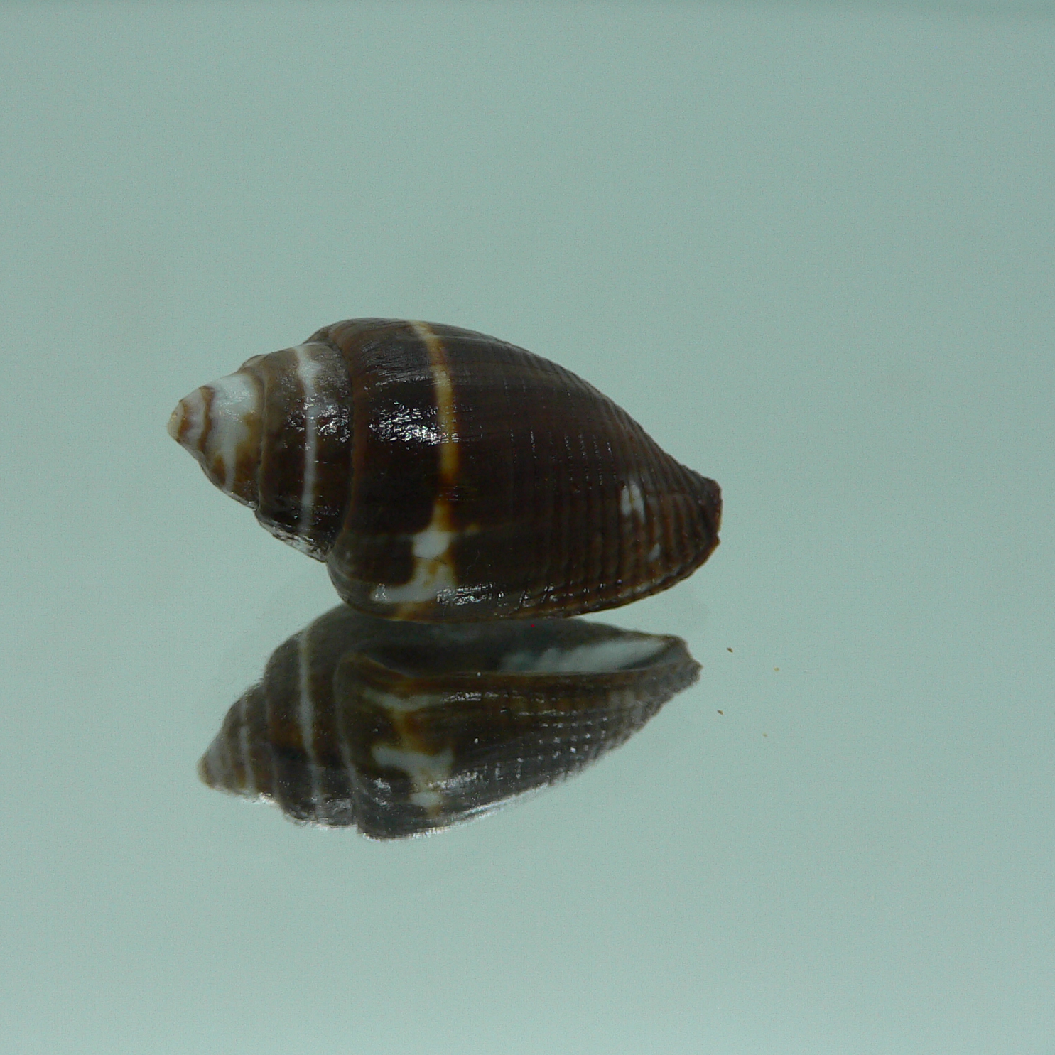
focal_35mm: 42
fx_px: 1448
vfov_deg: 40.0
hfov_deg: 39.9
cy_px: 520
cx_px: 453
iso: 80
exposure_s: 1/60
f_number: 2.8
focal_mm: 4.6
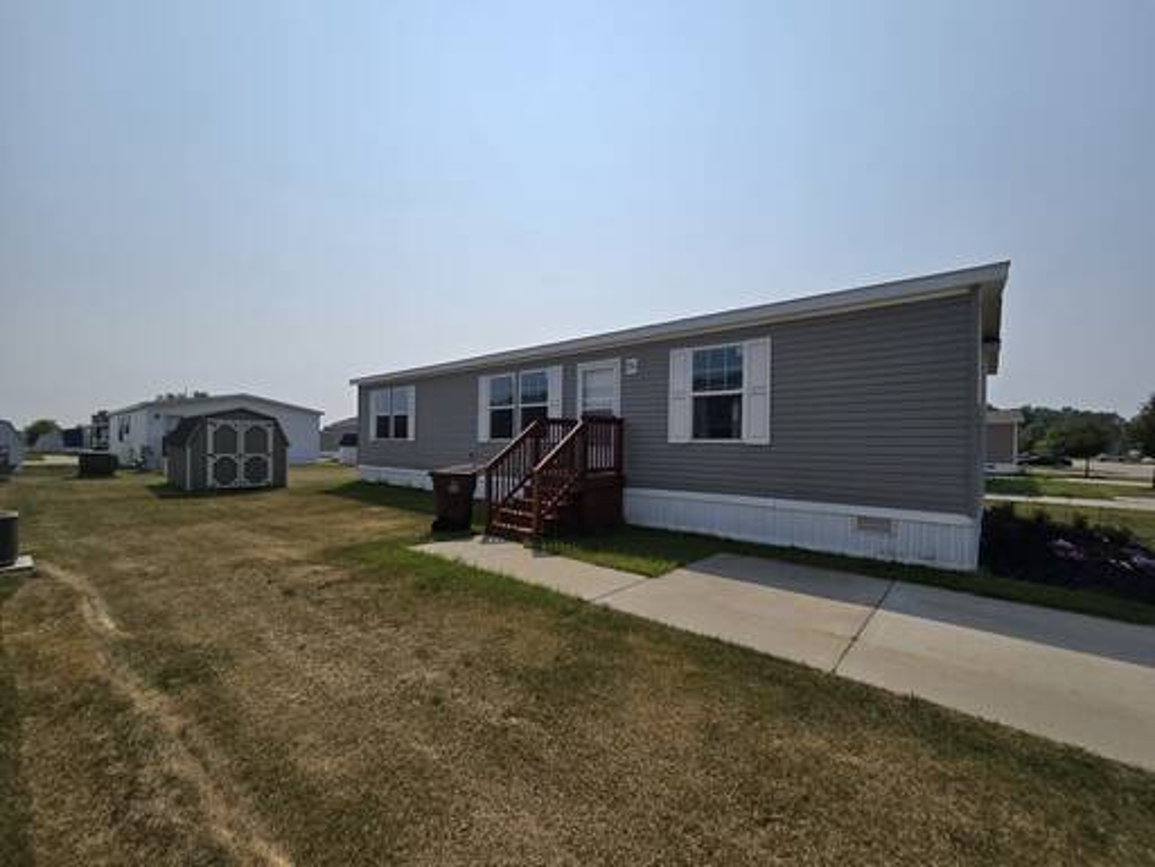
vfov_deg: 89.9
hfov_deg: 106.2
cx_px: 578
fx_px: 434
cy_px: 434
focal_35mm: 13
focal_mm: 2.2
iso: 50
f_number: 2.2
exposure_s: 1/5523
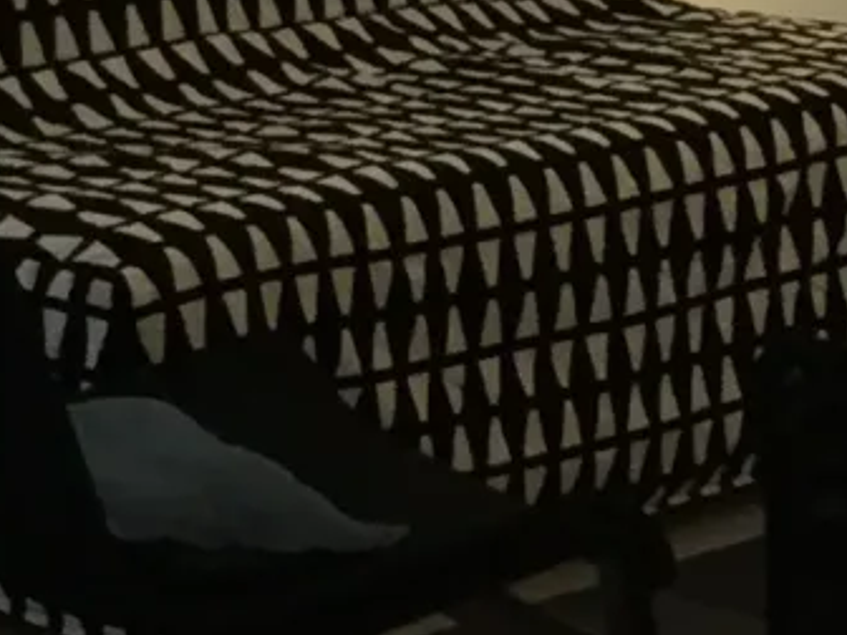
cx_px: 408
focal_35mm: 236
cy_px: -474
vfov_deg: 6.2
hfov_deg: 8.4
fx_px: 5775
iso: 100
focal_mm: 3.3
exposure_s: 1/33
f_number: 2.4
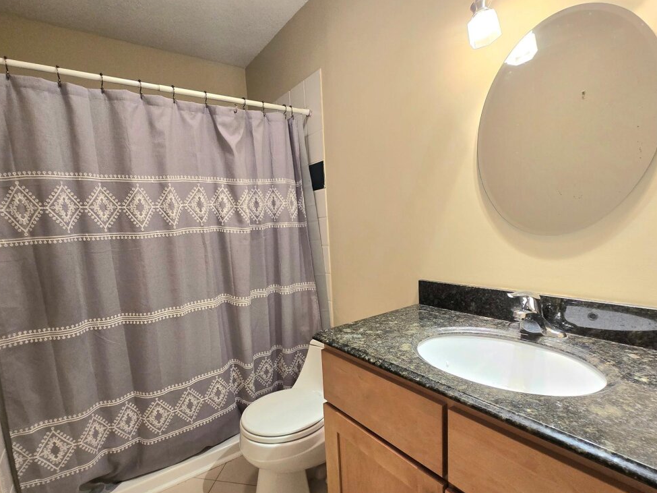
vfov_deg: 77.9
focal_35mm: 16
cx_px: 309
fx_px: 304
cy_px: 266
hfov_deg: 94.4
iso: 200
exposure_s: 1/60.2
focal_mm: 2.2
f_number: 2.2
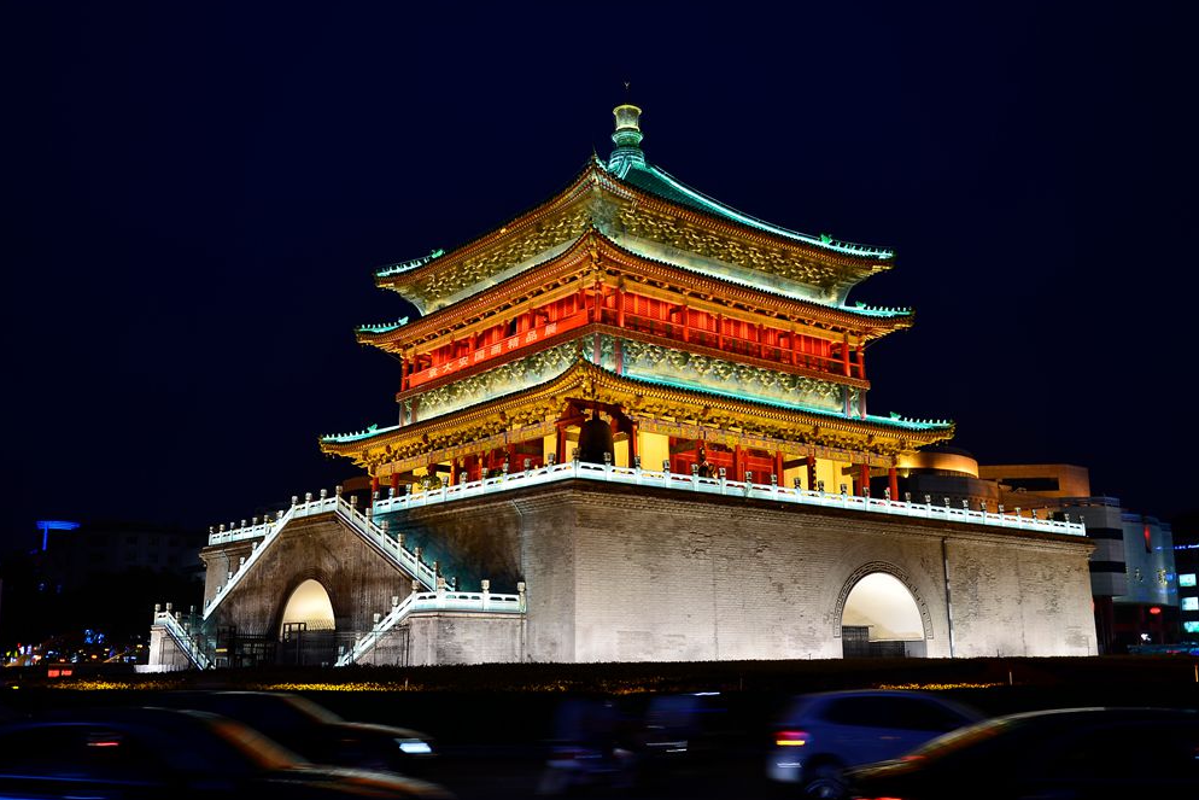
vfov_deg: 36.0
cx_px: 612
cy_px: 396
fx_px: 1232
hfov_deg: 51.9
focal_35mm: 37
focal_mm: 24
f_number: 5.6
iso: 100
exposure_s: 1/6
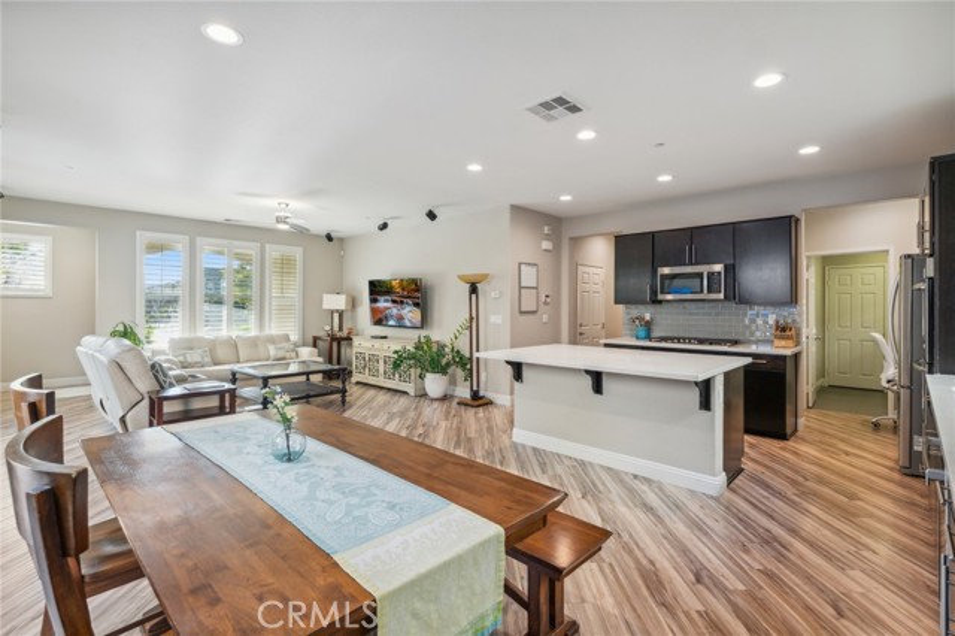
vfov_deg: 73.7
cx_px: 478
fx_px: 424
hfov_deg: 96.8
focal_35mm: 16
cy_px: 318
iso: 200
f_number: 8
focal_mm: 16
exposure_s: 1/10
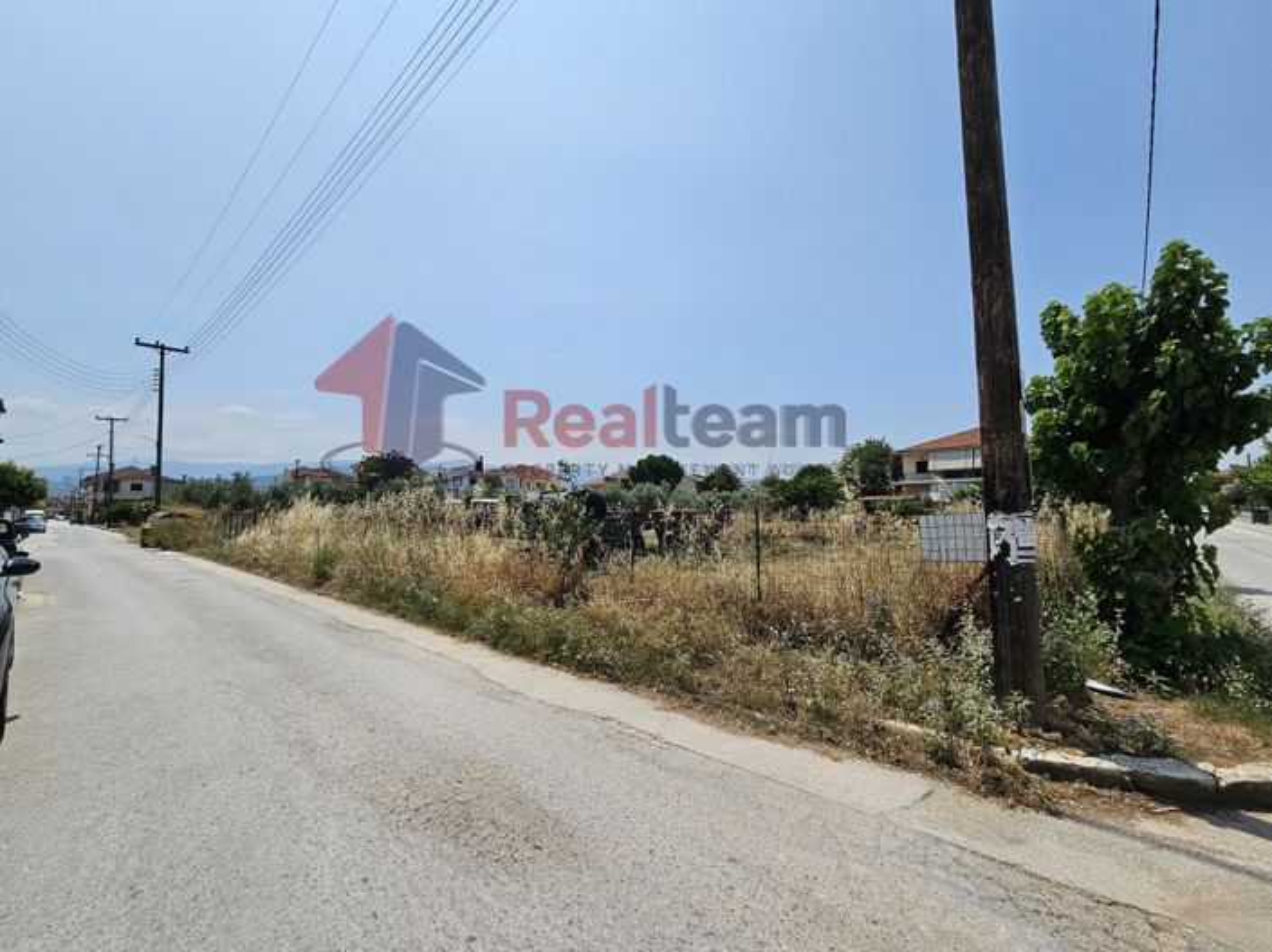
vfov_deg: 89.9
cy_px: 476
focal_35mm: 13
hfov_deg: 106.2
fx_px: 477
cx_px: 636
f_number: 2.2
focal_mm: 2.2
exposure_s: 1/5144
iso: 50
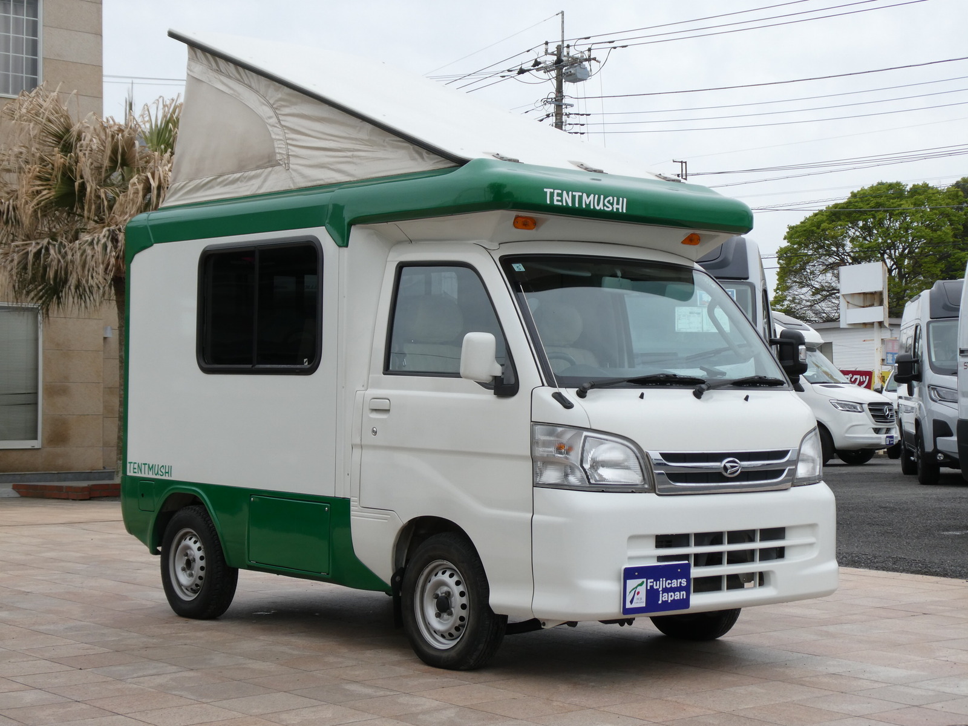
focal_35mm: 61
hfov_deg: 31.7
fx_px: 1706
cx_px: 484
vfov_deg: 24.0
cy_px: 363
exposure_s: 1/200
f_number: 4.3
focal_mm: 10.9
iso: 80
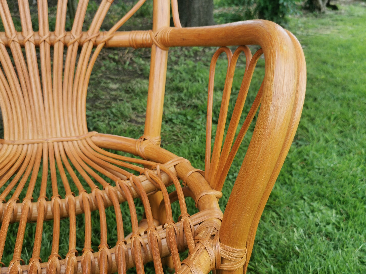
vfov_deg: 41.8
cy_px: 137
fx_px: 359
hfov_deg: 54.0
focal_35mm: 34
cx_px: 183
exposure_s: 1/1076
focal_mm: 5.58
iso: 50
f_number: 1.8
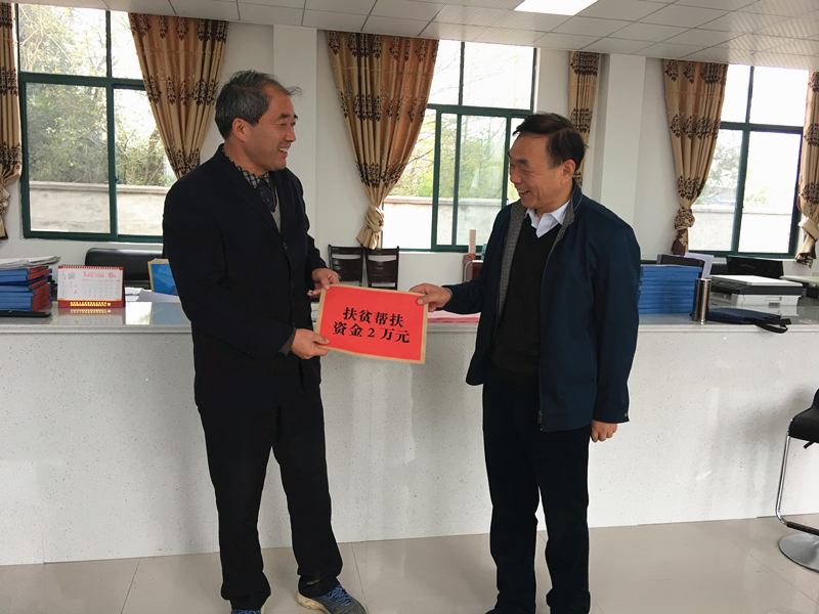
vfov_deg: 48.2
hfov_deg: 61.7
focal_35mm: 29
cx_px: 410
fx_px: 686
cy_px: 307
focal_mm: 4.15
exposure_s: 1/33
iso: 25
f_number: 2.2
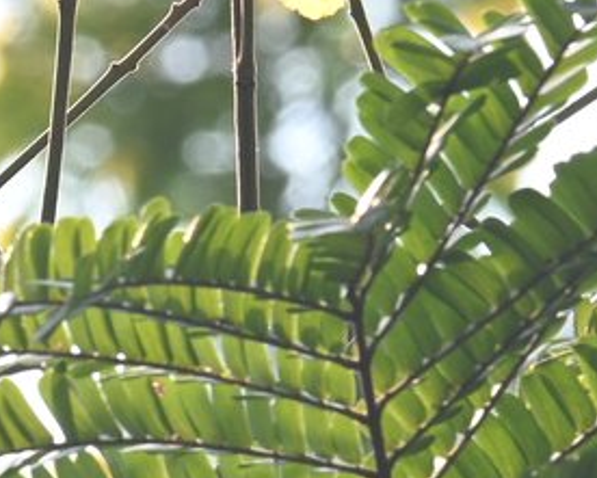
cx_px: -199
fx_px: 36093
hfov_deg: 0.9
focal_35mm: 2042
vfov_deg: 0.8
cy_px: -163
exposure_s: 1/50
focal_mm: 250
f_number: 13
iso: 100
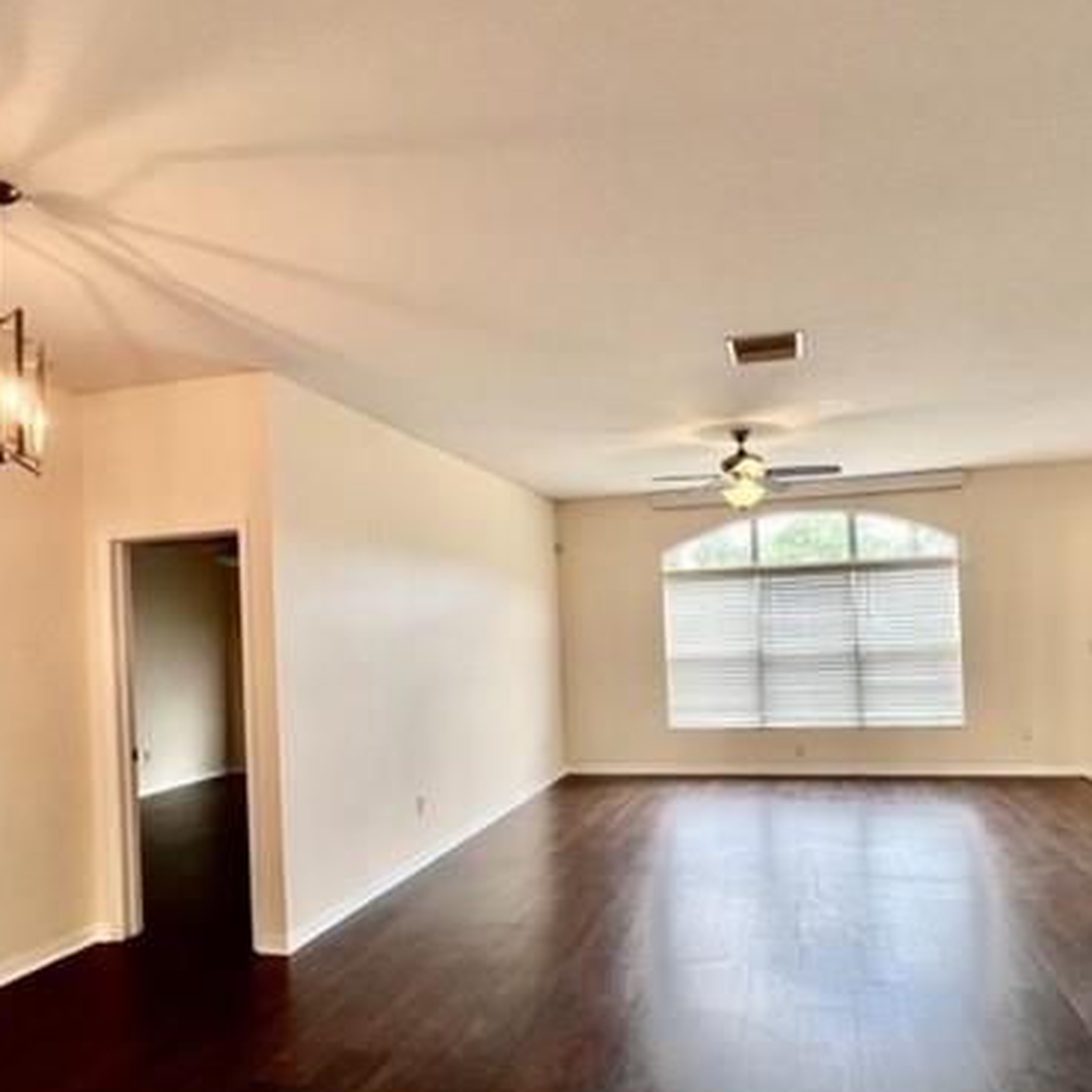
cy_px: 614
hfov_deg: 74.4
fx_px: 714
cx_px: 629
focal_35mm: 20
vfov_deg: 74.5
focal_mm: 1.57
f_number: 1.8
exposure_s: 1/122
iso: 64
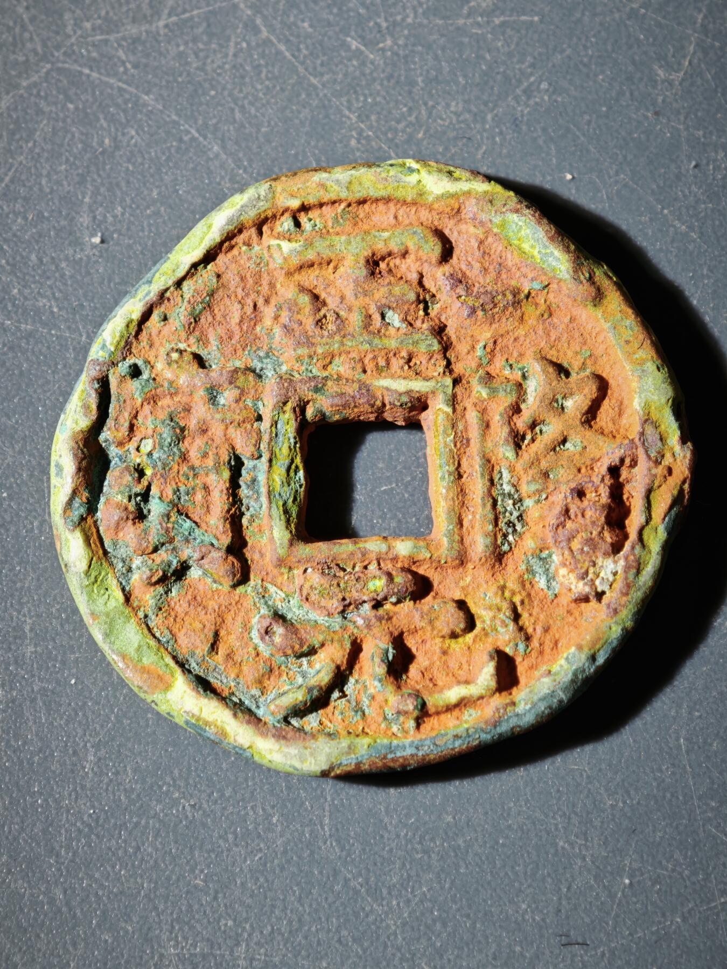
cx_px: 364
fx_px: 3136
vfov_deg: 17.6
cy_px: 484
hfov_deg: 13.2
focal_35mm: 112
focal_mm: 9
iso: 250
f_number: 2
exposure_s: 1/100
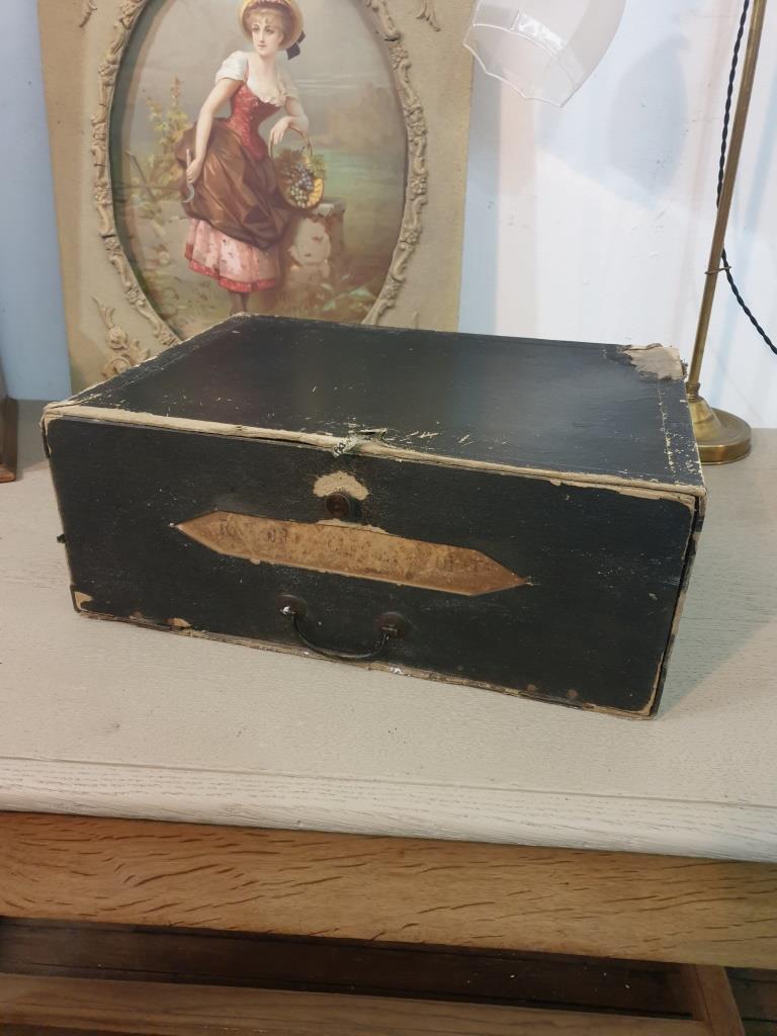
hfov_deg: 53.1
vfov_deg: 67.3
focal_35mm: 26
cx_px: 388
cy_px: 518
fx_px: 778
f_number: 1.5
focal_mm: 4.3
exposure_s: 1/33
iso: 320
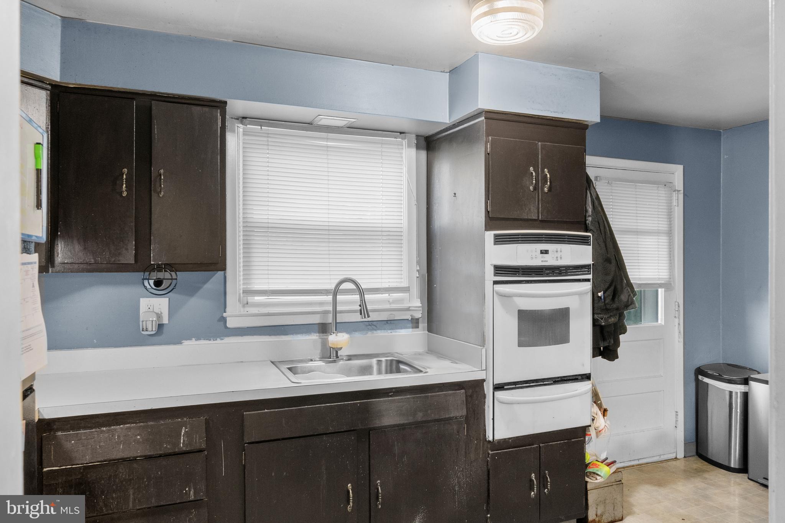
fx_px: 523
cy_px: 262
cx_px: 392
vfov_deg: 53.1
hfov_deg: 73.7
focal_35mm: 24
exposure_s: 1
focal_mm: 16
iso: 800
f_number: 9
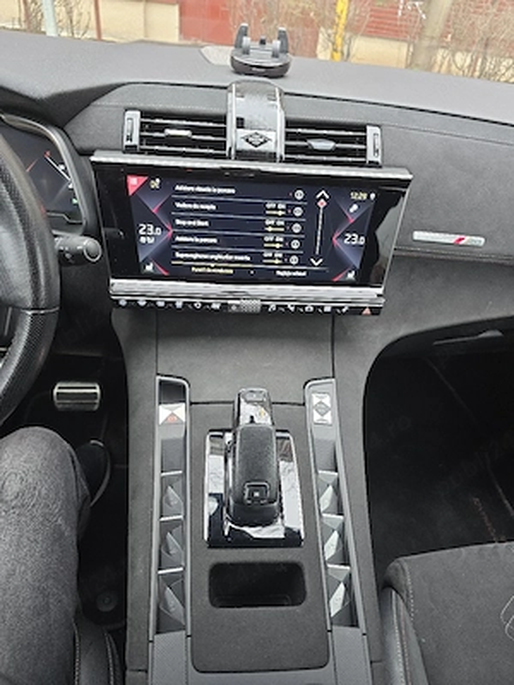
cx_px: 257
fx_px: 455
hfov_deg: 58.9
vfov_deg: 73.9
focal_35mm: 23
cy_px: 342
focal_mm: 6.3
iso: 320
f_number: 1.7
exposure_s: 1/120
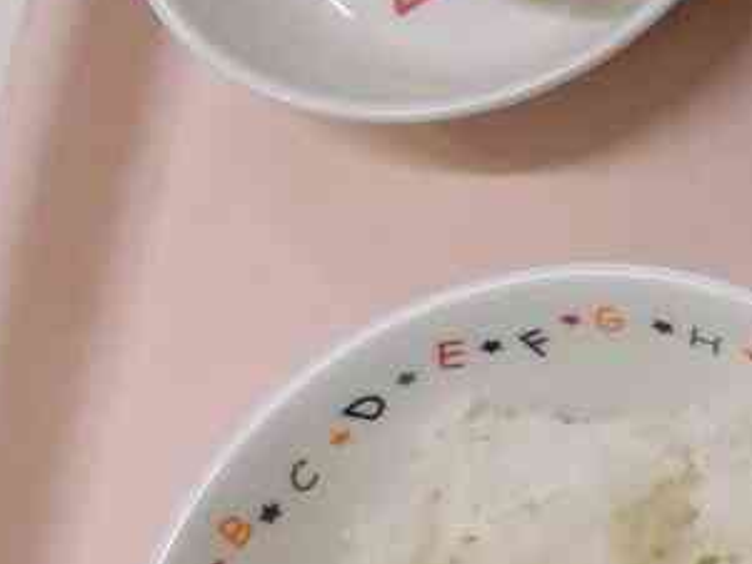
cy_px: 342
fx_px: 1804
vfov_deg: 17.8
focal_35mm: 83
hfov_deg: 19.5
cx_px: 1219
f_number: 3.5
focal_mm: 4.5
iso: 400
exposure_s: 1/100
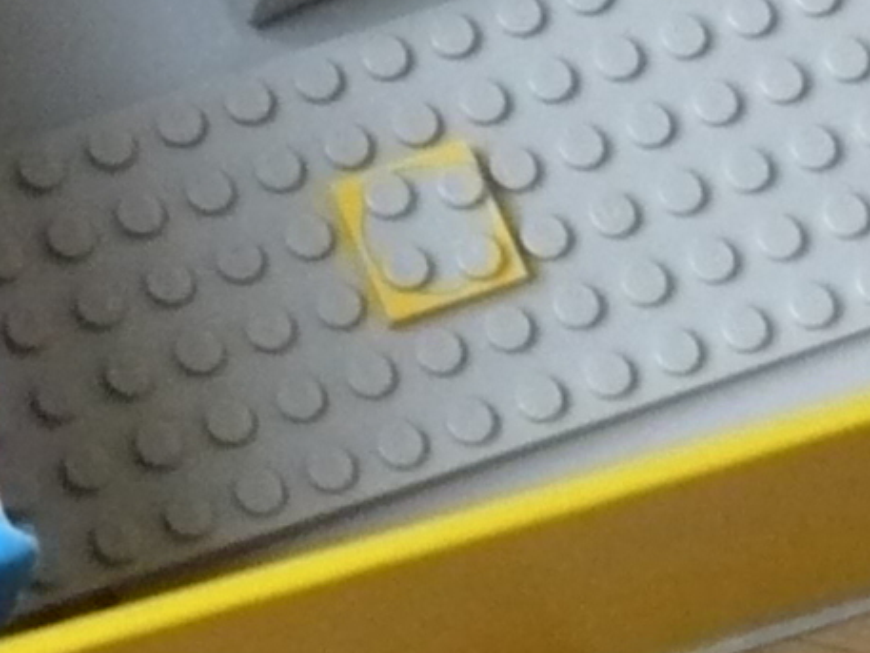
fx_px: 4927
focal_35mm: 196
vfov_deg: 7.3
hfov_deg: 9.7
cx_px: -565
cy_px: -607
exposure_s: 1/30
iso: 320
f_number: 2.8
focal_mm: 5.8
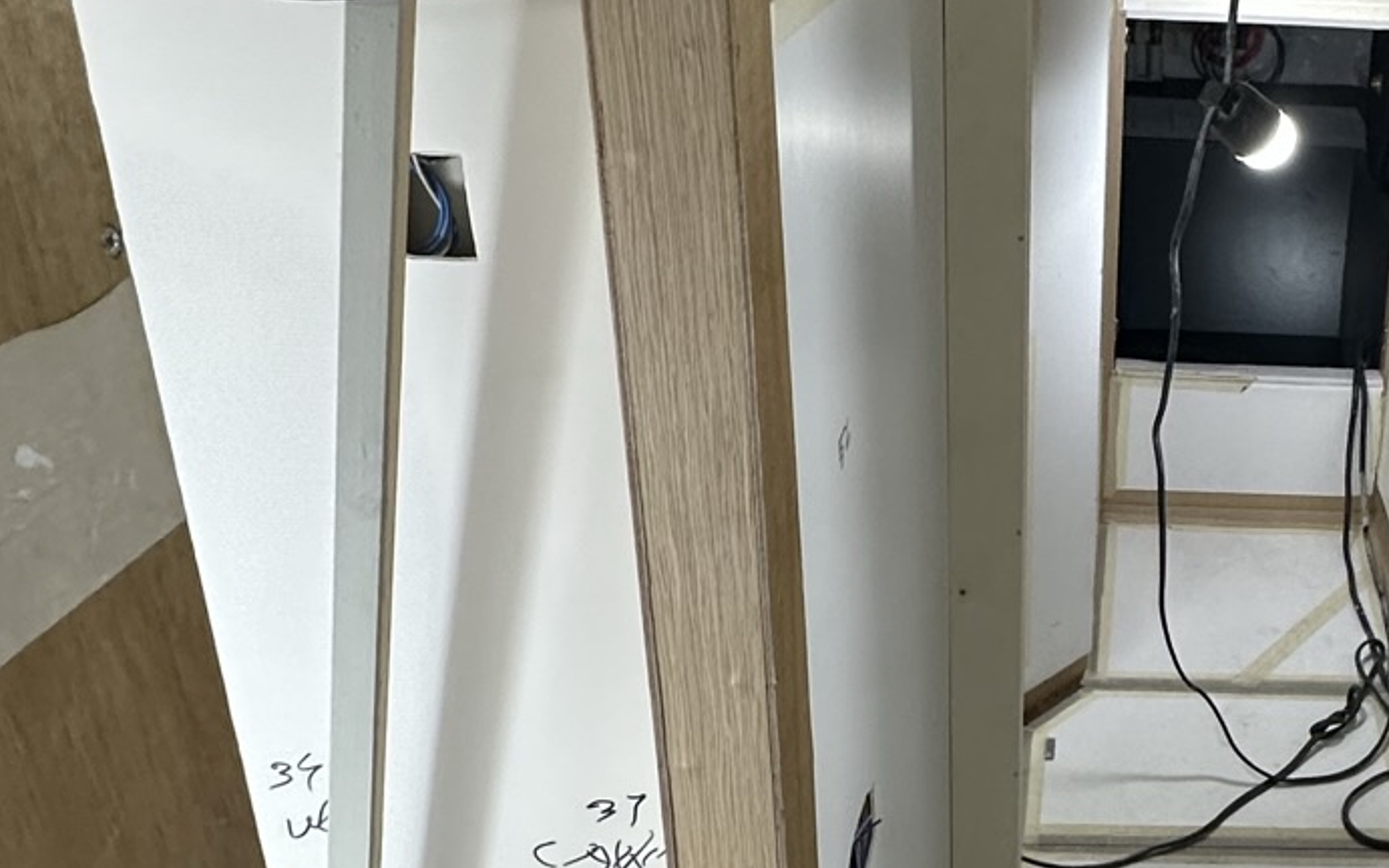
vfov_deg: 29.2
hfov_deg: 42.2
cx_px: 1200
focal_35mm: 44
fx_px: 1666
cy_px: 474
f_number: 2.2
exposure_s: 1/100
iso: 200
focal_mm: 2.22
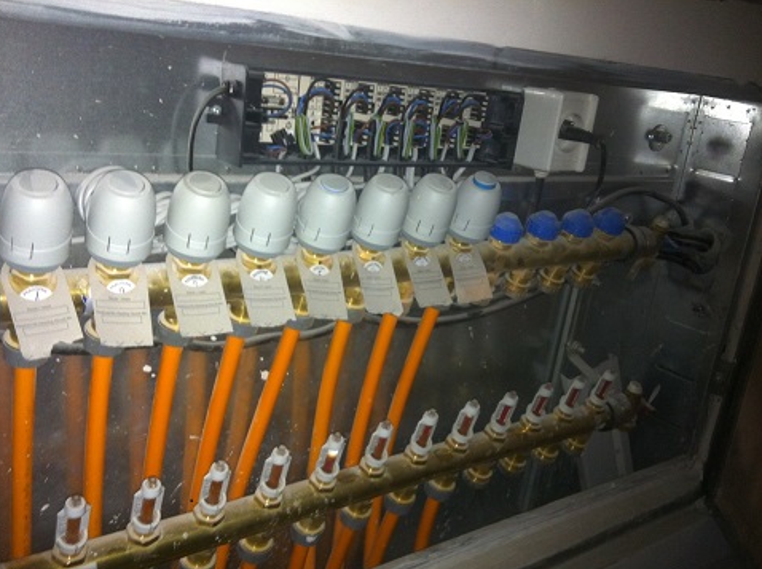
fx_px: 835
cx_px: 369
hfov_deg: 49.0
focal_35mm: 38
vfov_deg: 37.6
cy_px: 308
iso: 125
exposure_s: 1/15
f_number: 2.8
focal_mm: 3.85
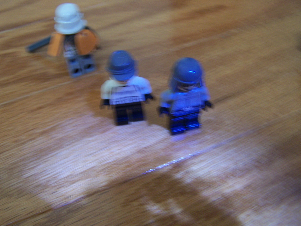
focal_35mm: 38
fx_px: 330
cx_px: 150
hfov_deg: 49.0
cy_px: 113
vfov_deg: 37.7
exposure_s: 1/8
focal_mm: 6.3
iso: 160
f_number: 2.8
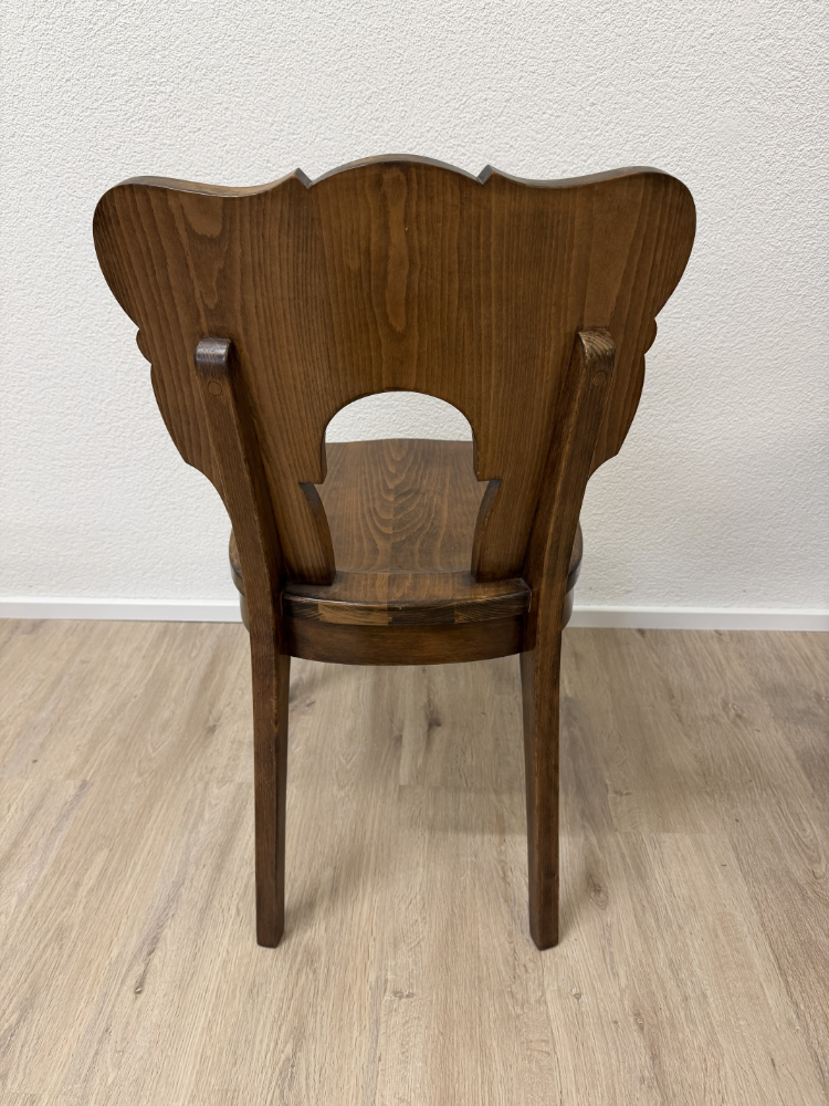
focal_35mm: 24
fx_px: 766
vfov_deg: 71.6
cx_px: 414
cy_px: 553
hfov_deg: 56.8
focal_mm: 6.8
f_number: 1.8
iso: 200
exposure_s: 1/100
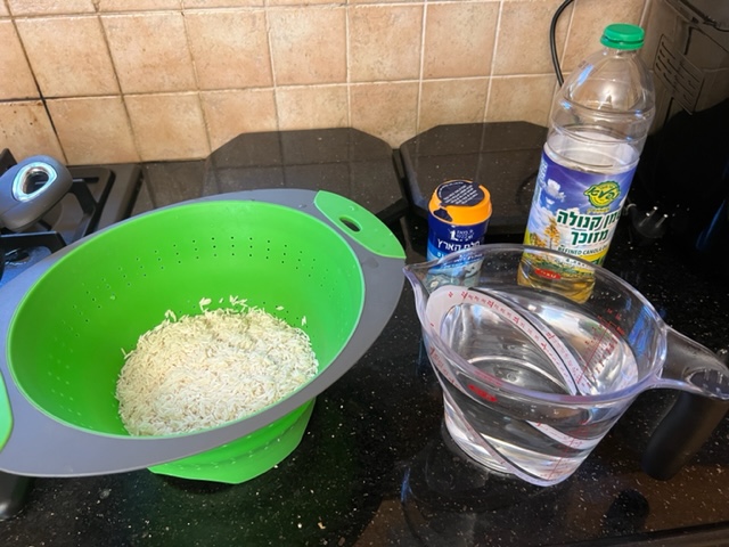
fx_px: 548
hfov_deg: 67.3
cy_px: 274
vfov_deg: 53.1
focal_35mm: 26
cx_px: 364
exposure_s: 1/50
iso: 250
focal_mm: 5.7
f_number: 1.5
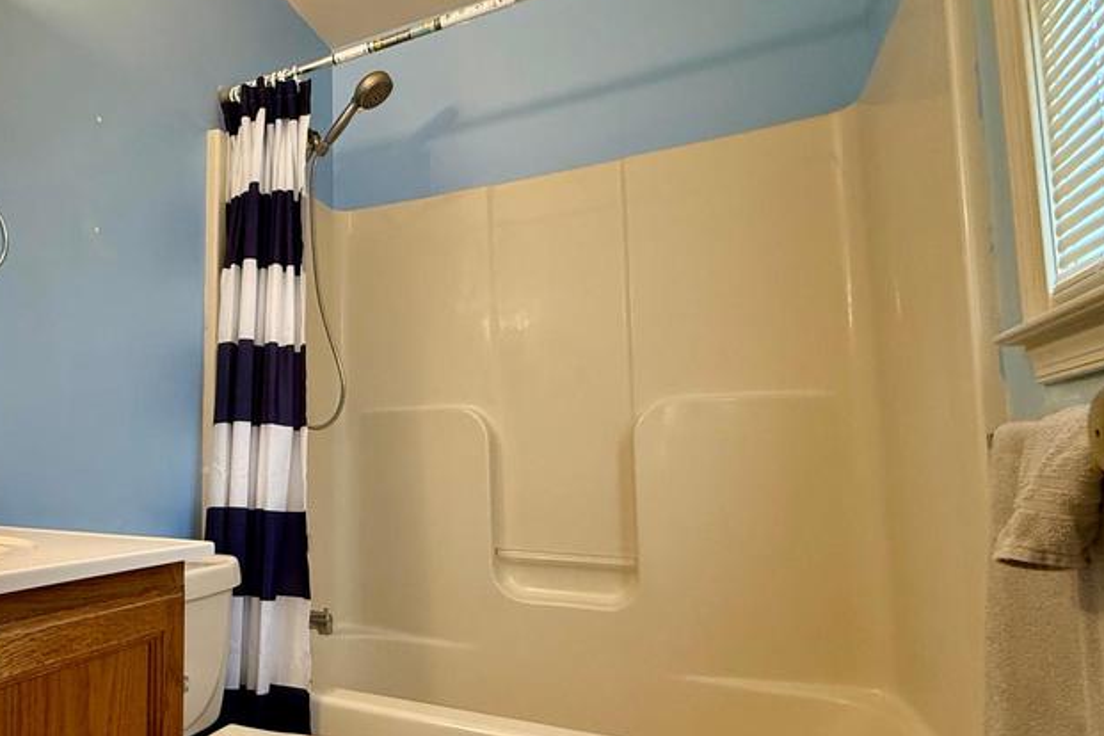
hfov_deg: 68.4
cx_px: 260
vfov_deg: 53.1
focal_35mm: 24
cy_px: 398
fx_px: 736
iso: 250
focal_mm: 2.22
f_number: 2.2
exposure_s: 1/120
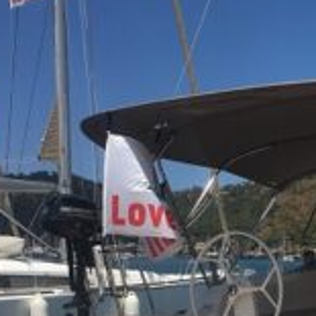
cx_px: 353
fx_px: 795
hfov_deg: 21.3
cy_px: 304
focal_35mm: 77
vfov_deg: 21.8
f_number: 2.2
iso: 25
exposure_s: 1/4525
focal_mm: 4.15
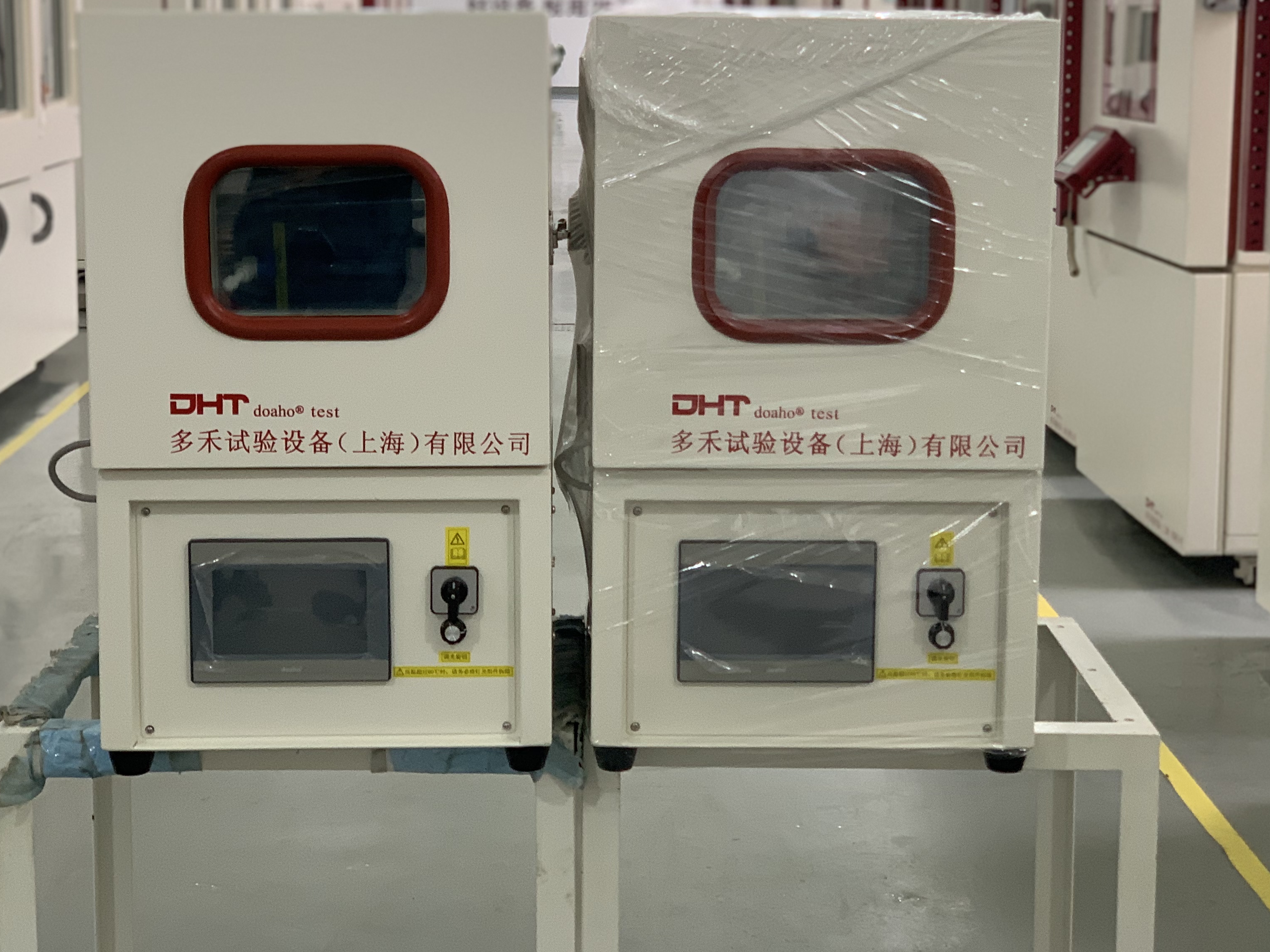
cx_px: 634
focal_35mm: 69
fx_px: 2531
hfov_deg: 28.2
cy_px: 357
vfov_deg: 21.3
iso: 80
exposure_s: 1/50
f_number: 2.4
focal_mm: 6
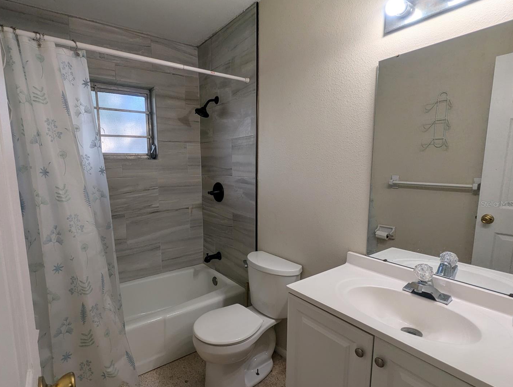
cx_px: 227
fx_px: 267
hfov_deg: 87.3
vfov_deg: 71.7
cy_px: 204
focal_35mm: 18
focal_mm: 2.35
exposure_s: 1/120
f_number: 2.2
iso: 46
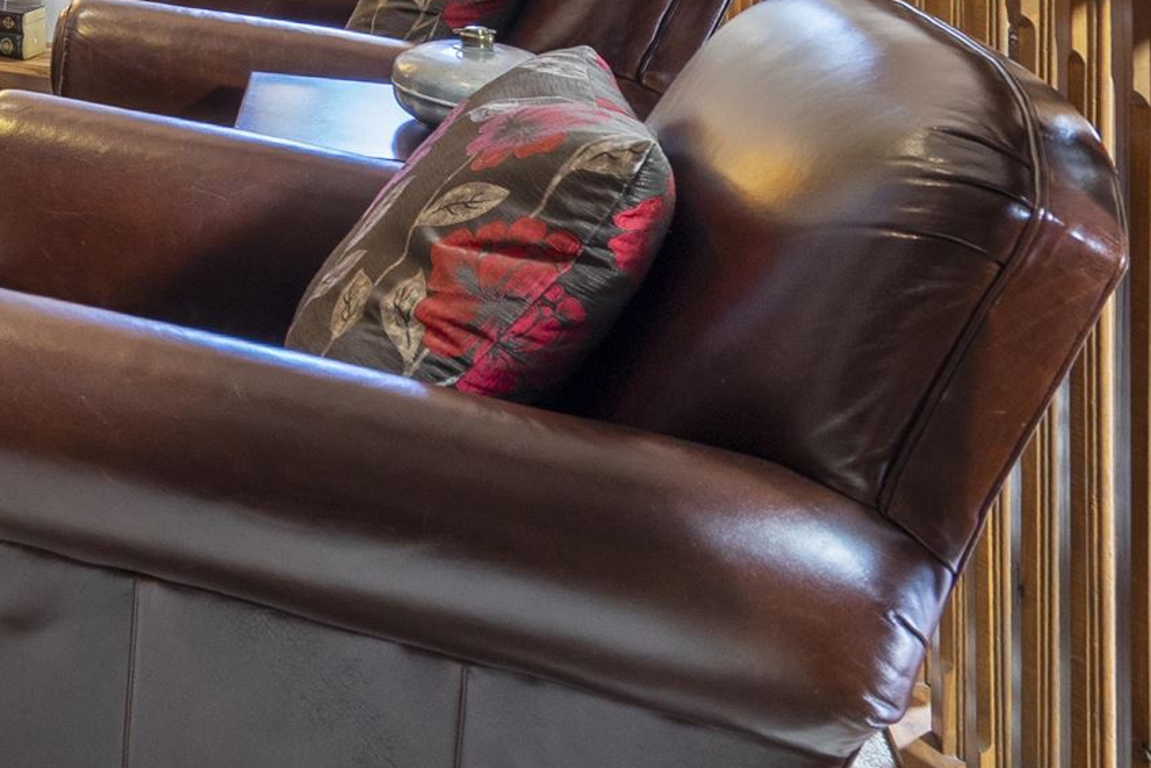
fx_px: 1855
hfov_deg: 25.2
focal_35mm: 58
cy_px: -495
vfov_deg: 19.3
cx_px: -622
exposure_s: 10
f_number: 7.1
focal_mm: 16
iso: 250
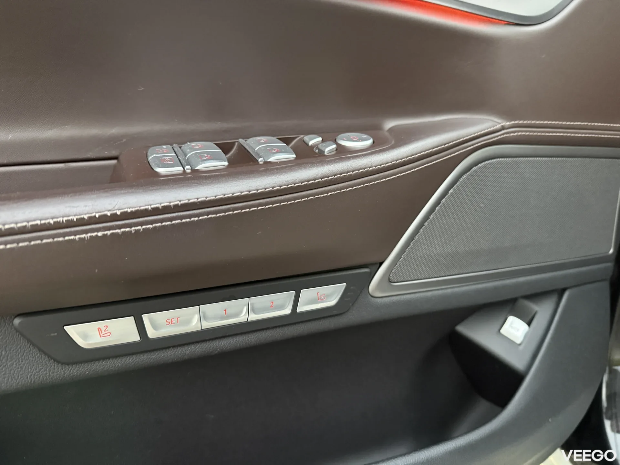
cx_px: 310
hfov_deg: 71.6
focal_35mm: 24
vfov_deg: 56.8
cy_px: 232
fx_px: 430
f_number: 1.78
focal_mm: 6.76
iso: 1000
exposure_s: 1/35
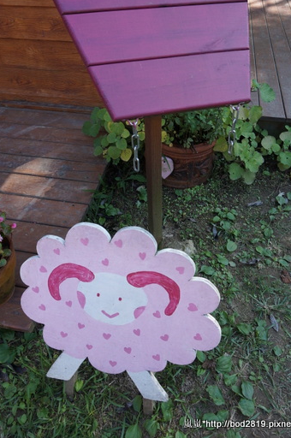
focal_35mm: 30
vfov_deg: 61.2
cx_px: 162
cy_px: 167
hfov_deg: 43.4
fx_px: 365
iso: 200
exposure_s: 1/200
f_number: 5
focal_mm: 16
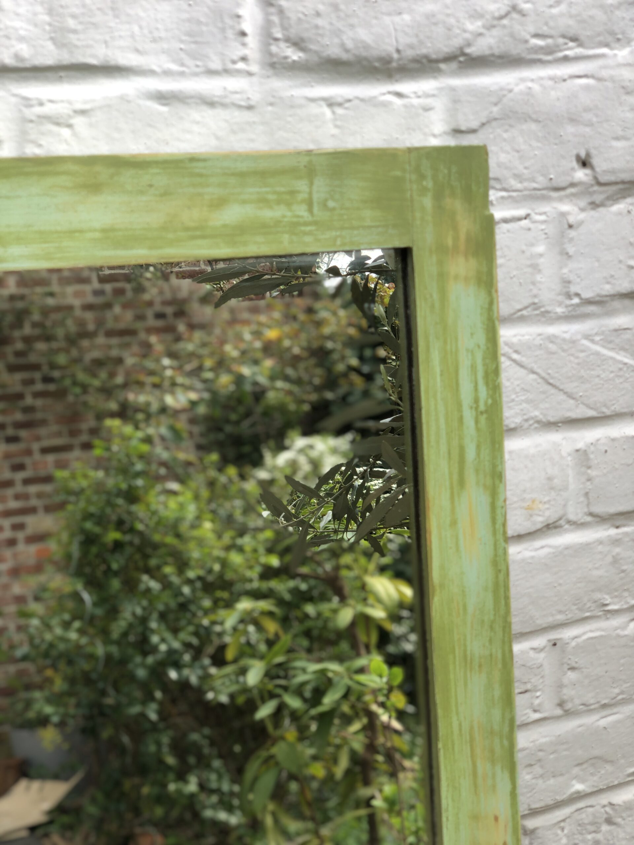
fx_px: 1270
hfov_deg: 28.0
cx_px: 317
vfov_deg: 36.8
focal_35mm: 52
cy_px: 422
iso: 16
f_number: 2.4
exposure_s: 1/127
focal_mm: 6
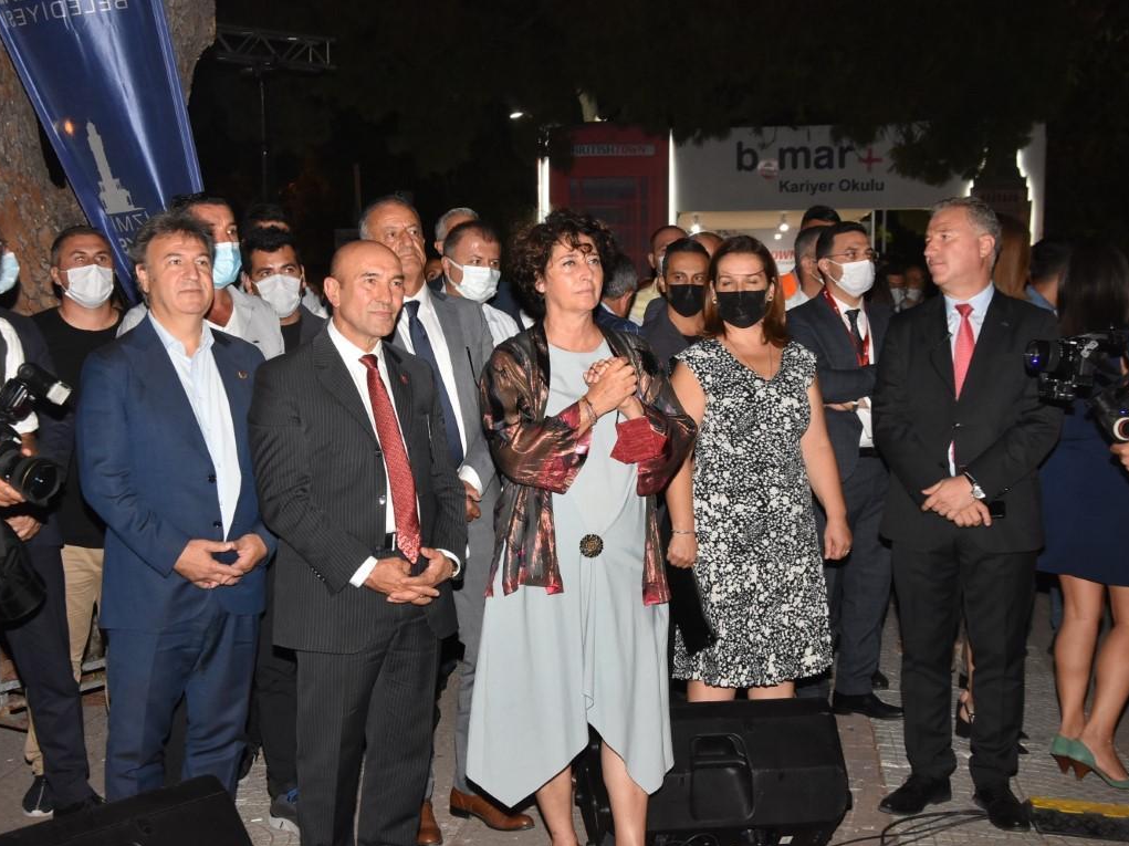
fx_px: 1695
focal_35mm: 52
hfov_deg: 36.8
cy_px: 424
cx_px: 516
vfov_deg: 28.0
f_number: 9
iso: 2000
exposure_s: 1/60
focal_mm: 32
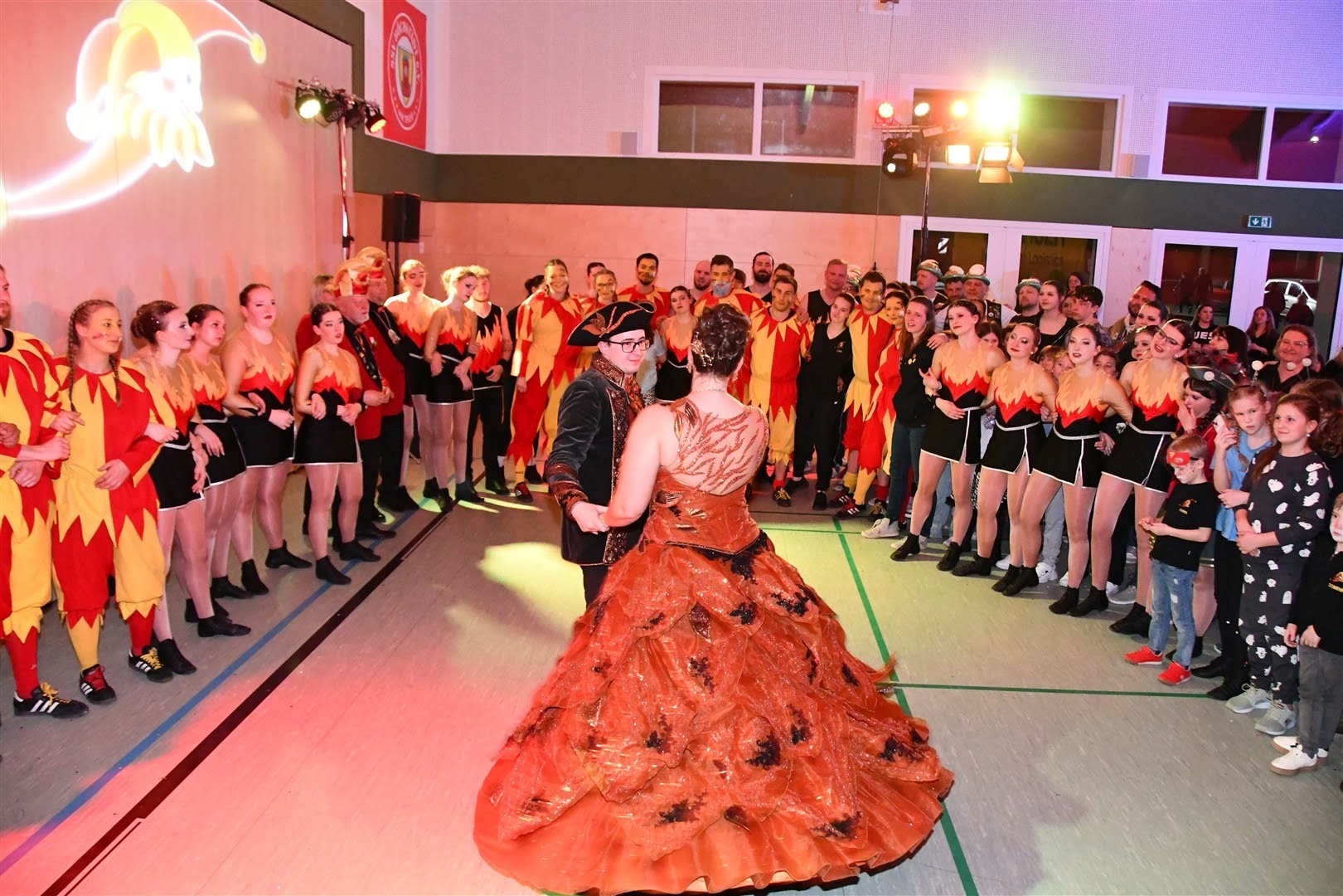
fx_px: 1007
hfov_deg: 67.4
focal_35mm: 27
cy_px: 448
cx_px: 672
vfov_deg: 47.9
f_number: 4
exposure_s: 1/60
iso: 6400
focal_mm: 18
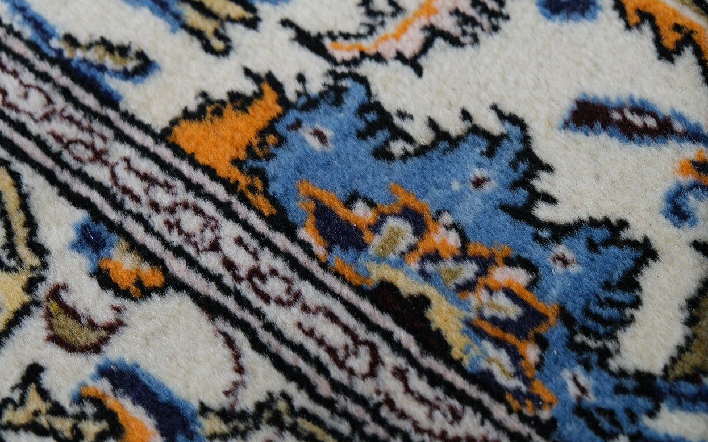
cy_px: 214
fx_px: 984
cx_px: 357
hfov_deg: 39.6
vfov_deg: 25.3
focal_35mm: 51
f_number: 3.6
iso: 800
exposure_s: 1/50
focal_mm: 32.9
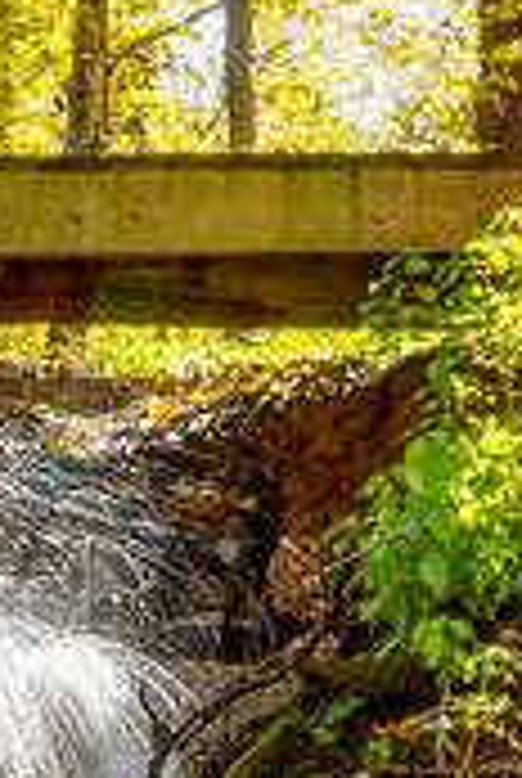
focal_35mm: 182
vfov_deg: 10.8
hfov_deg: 7.4
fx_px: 3937
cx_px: -279
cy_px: 1250
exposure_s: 1/5
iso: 100
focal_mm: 35
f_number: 20
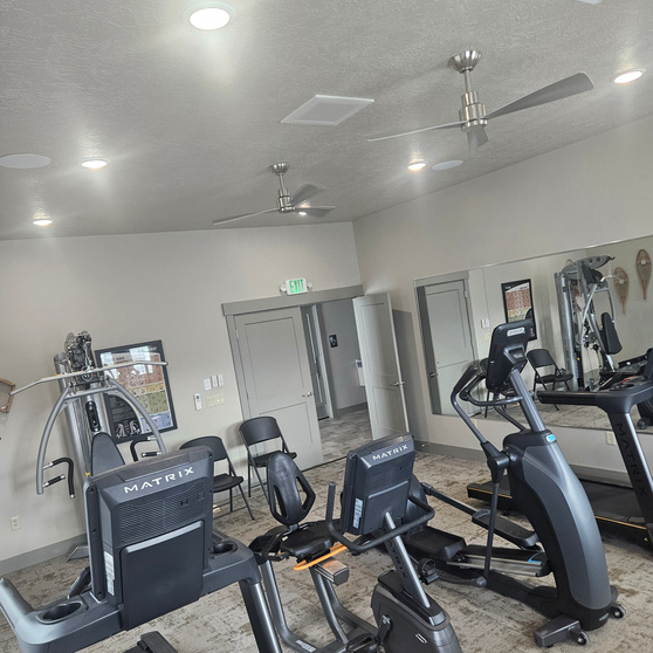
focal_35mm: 28
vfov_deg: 57.2
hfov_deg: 57.3
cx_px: 324
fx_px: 598
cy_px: 360
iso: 200
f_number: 1.8
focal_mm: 5.4
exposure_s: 1/120
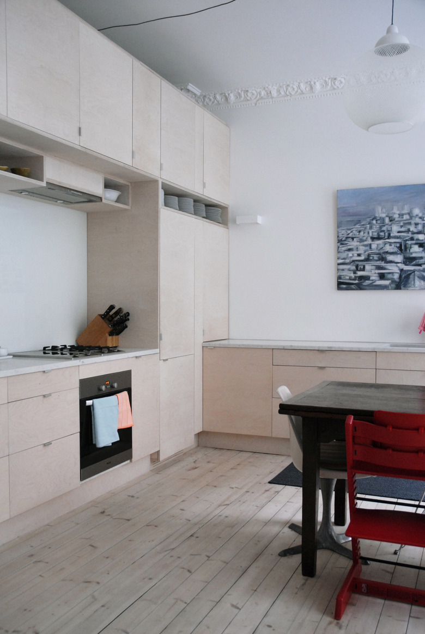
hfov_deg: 37.0
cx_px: 212
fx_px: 636
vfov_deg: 53.1
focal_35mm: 36
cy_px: 317
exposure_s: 1/40
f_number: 3.8
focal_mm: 24
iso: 640
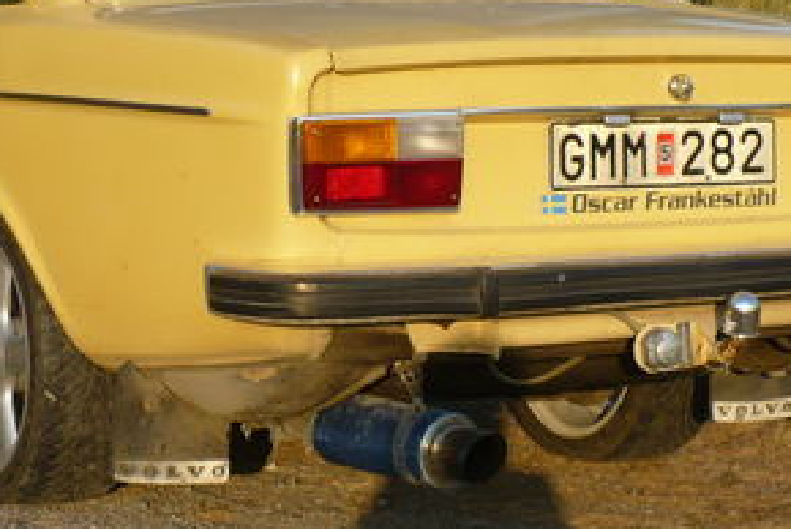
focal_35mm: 110
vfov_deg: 12.5
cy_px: 292
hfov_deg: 18.5
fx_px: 2419
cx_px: 281
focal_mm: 7.9
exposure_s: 1/640
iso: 100
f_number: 3
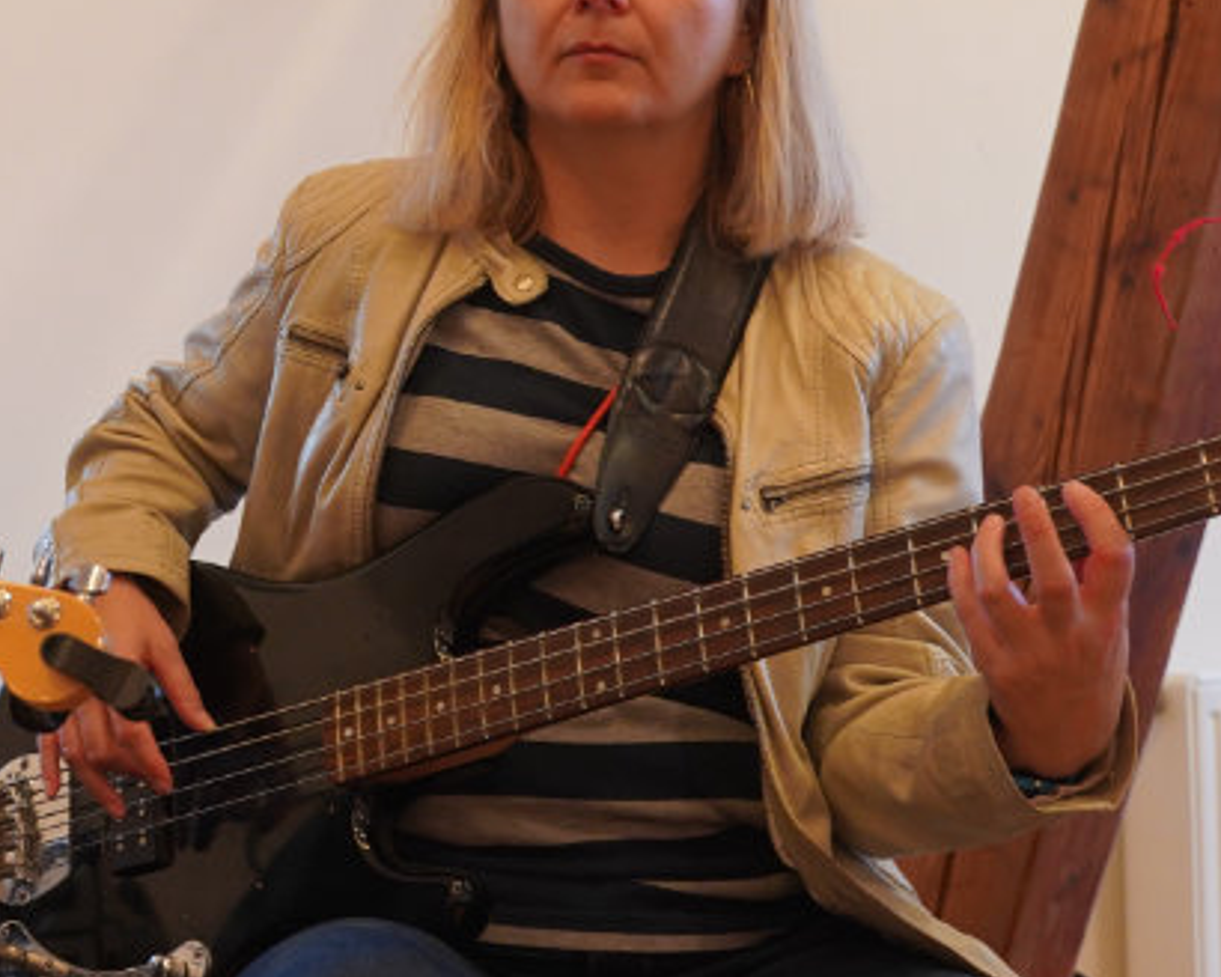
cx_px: -36
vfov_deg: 18.6
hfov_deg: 22.3
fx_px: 2963
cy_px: 231
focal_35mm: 82
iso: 1600
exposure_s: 1/160
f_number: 4
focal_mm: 28
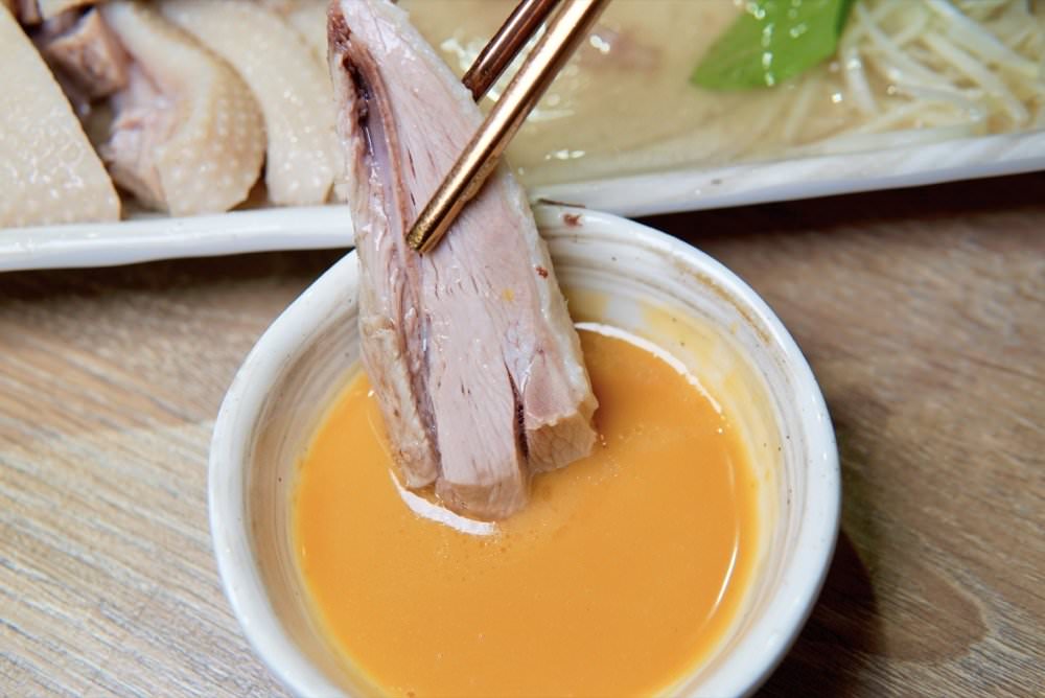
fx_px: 1307
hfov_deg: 43.6
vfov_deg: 29.9
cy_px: 349
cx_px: 522
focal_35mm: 45
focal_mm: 30
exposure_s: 1/60
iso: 125
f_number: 4
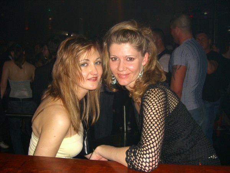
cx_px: 115
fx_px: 252
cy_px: 86
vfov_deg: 37.7
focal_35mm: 38
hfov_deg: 49.0
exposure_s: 1/60
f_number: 2.8
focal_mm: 7.9
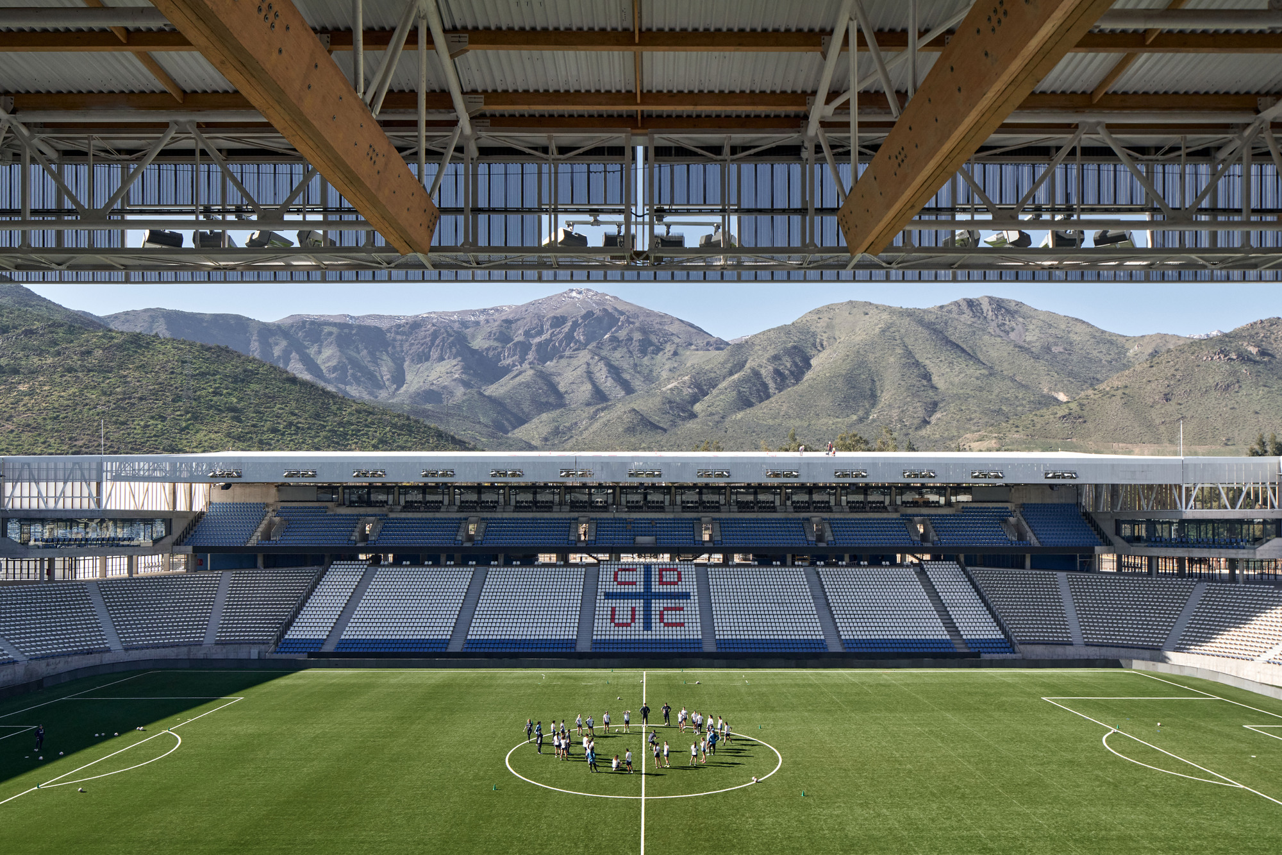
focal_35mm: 24
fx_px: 855
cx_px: 641
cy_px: 428
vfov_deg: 53.1
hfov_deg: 73.7
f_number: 10
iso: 800
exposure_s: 1/1000
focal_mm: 24
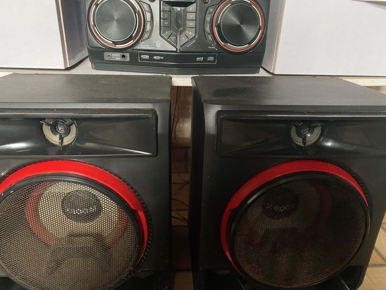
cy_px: 145
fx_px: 290
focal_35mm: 26
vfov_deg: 53.1
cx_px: 193
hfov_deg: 67.3
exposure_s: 1/30
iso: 1000
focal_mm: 4.25
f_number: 1.8
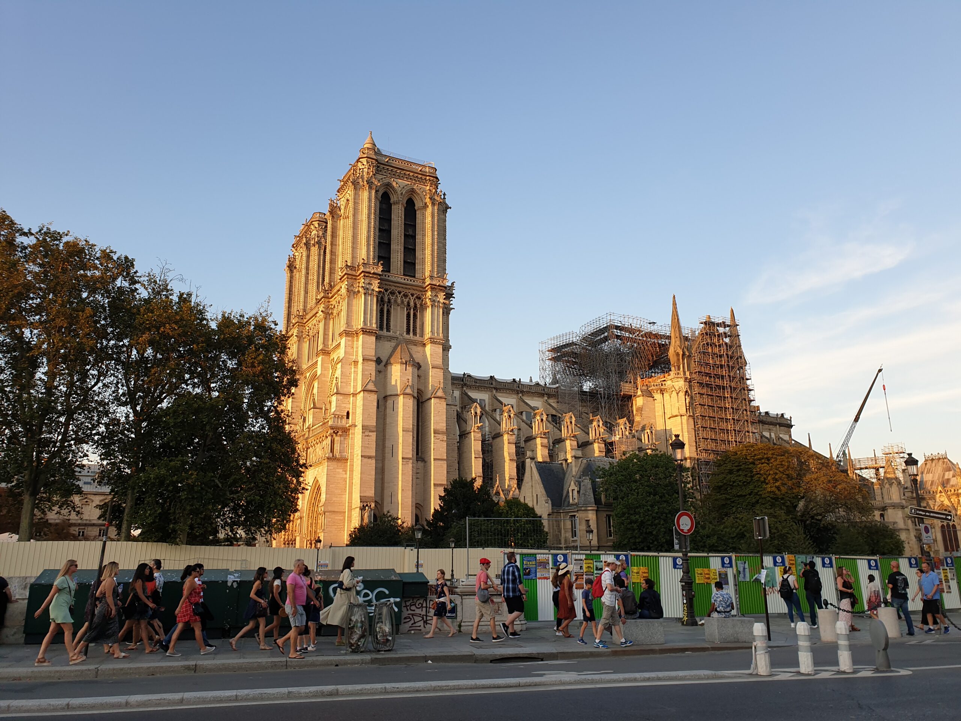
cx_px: 480
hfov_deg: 67.3
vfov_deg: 53.1
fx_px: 722
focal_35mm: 26
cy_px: 360
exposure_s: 1/236
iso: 50
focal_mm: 4.3
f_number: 2.4
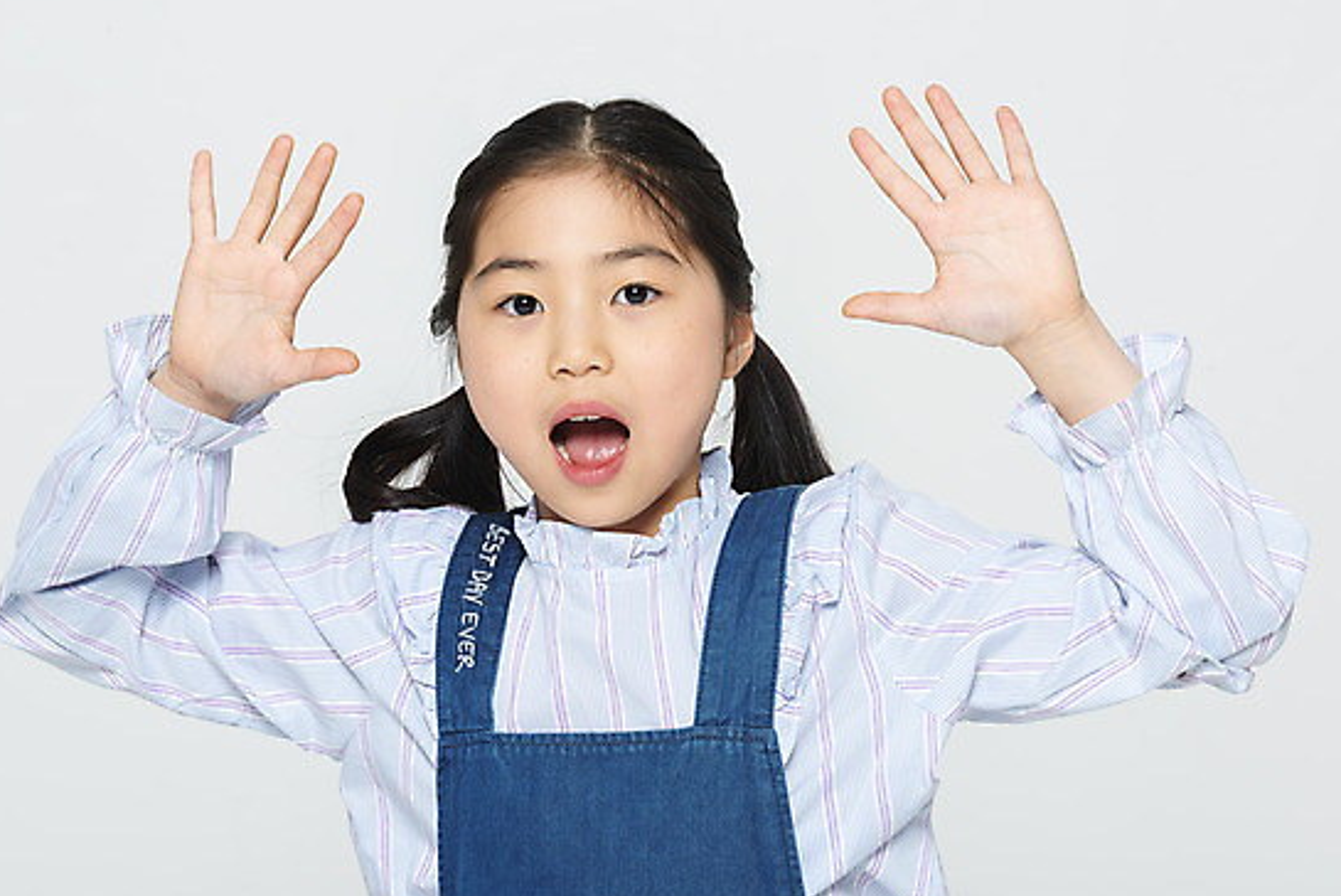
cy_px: 433
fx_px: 6149
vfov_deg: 8.3
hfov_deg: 12.4
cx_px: 643
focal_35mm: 165
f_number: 14
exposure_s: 1/125
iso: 100
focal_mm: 150
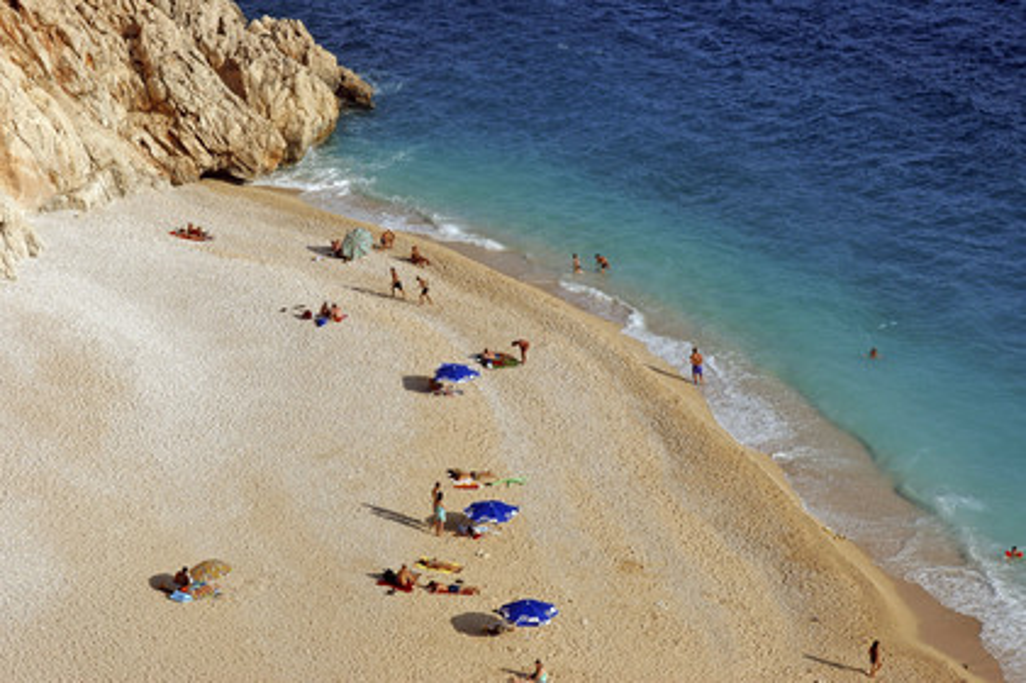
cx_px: 513
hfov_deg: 19.5
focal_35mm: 105
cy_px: 342
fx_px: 2990
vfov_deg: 13.0
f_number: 11
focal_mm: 70
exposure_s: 1/400
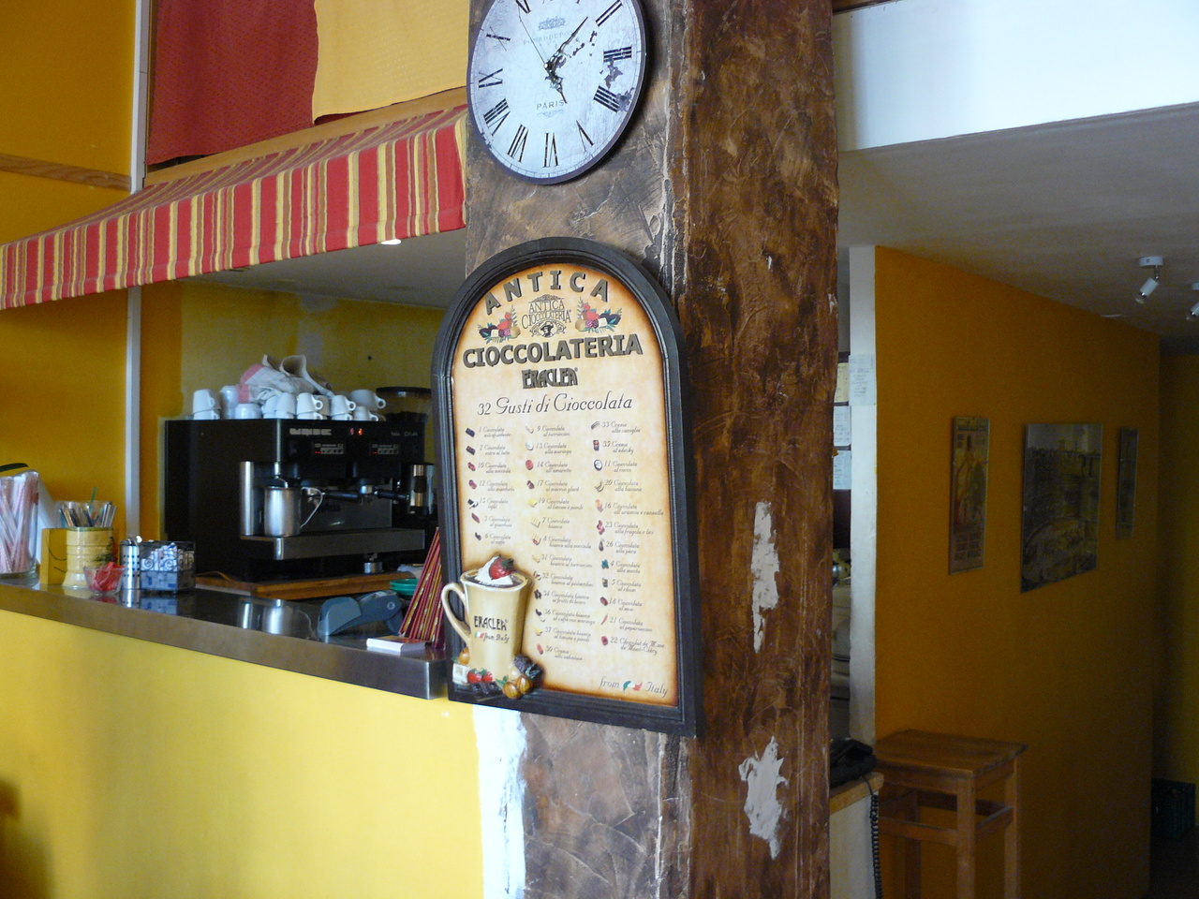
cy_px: 450
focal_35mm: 36
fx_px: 1247
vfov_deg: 39.7
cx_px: 600
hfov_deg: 51.4
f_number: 2.8
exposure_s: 1/30
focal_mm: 6
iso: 200
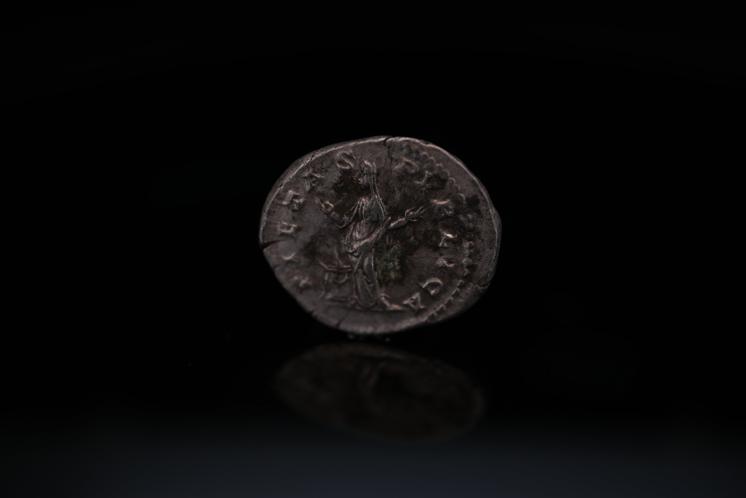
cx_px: 373
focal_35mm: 45
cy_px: 249
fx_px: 932
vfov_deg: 29.9
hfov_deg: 43.6
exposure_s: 1/180
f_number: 4
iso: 64
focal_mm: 30
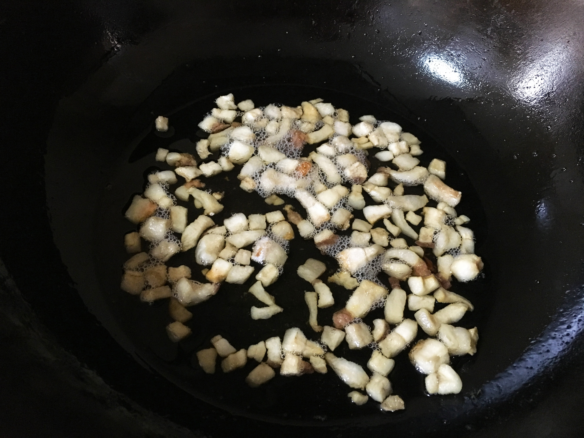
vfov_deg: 48.2
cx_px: 292
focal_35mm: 29
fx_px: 489
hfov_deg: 61.7
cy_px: 219
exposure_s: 1/17
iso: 320
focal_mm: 4.15
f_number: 2.2
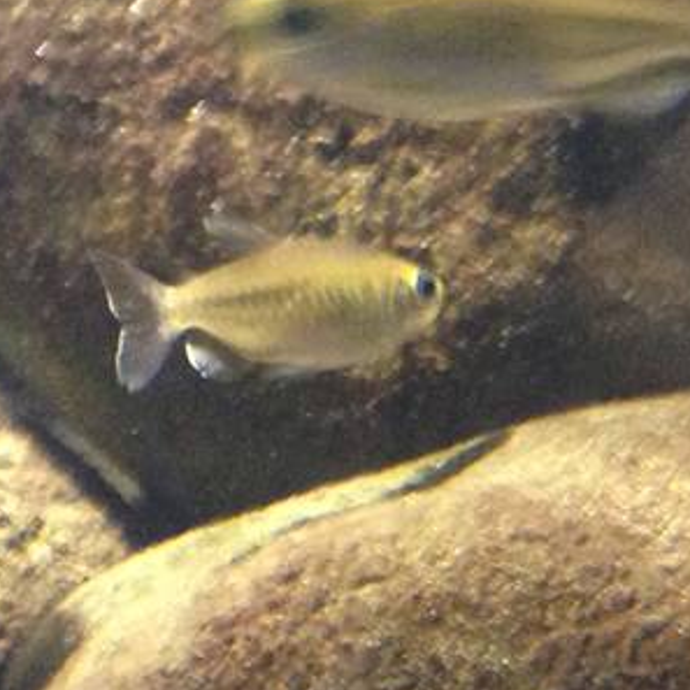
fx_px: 3541
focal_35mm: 157
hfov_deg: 10.6
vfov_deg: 11.1
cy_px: 583
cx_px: 1124
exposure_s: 1/20
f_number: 2.4
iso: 250
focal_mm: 4.12
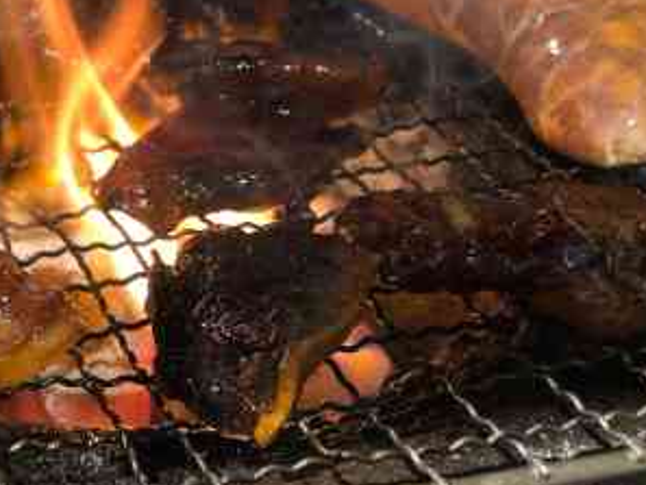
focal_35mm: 66
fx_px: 1232
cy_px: 236
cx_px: -63
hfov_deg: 27.0
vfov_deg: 22.3
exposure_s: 1/20
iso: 40
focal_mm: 4
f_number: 1.8
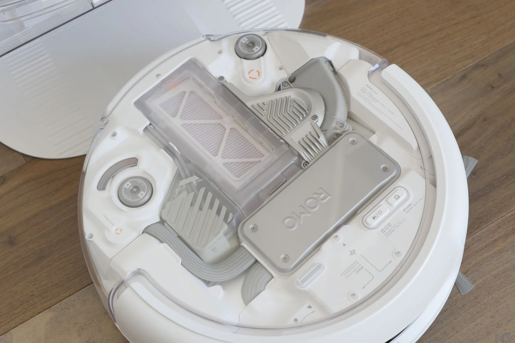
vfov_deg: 22.6
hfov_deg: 33.4
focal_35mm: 60
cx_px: 258
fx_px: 858
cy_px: 172
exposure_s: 1/60
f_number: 2.8
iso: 250
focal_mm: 29
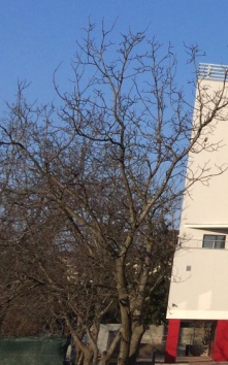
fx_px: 915
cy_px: 77
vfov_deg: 22.3
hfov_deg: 12.1
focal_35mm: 92
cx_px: 496
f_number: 2.2
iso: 40
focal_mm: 4.12
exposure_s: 1/2740
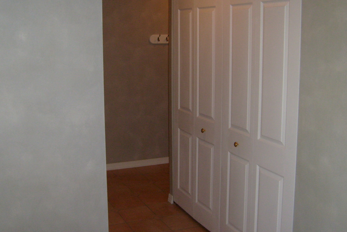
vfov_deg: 29.8
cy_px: 91
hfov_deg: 43.5
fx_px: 434
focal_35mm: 45
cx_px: 155
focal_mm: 5.8
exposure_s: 1/45
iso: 100
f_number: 2.8
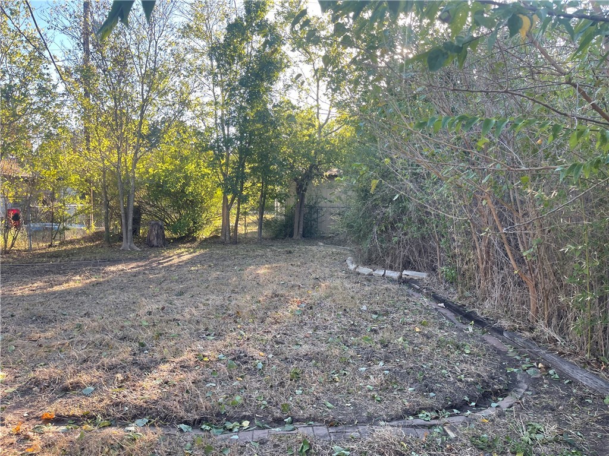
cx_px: 304
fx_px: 440
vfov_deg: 54.9
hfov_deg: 69.4
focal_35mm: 25
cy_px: 228
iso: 32
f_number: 1.6
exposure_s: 1/253
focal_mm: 5.1
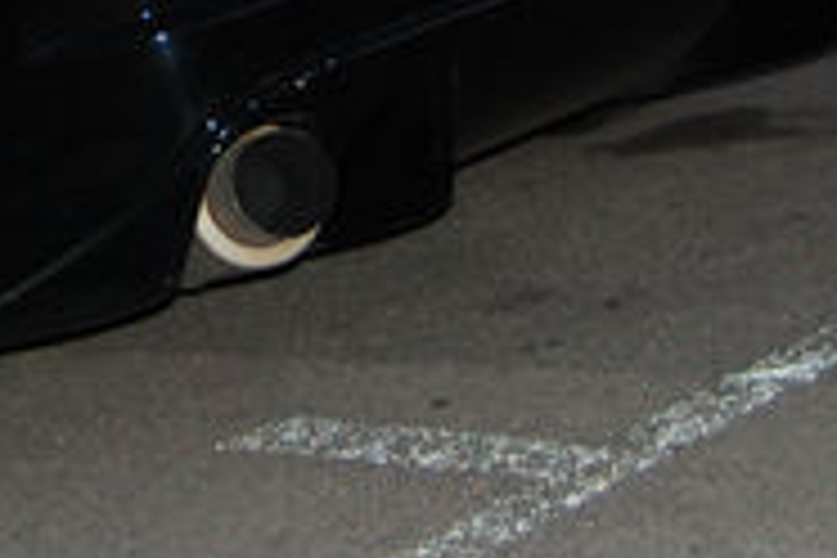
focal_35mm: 124
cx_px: 63
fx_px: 2883
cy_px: -315
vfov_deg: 10.6
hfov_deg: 16.3
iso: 400
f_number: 4
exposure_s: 1/60
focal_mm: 24
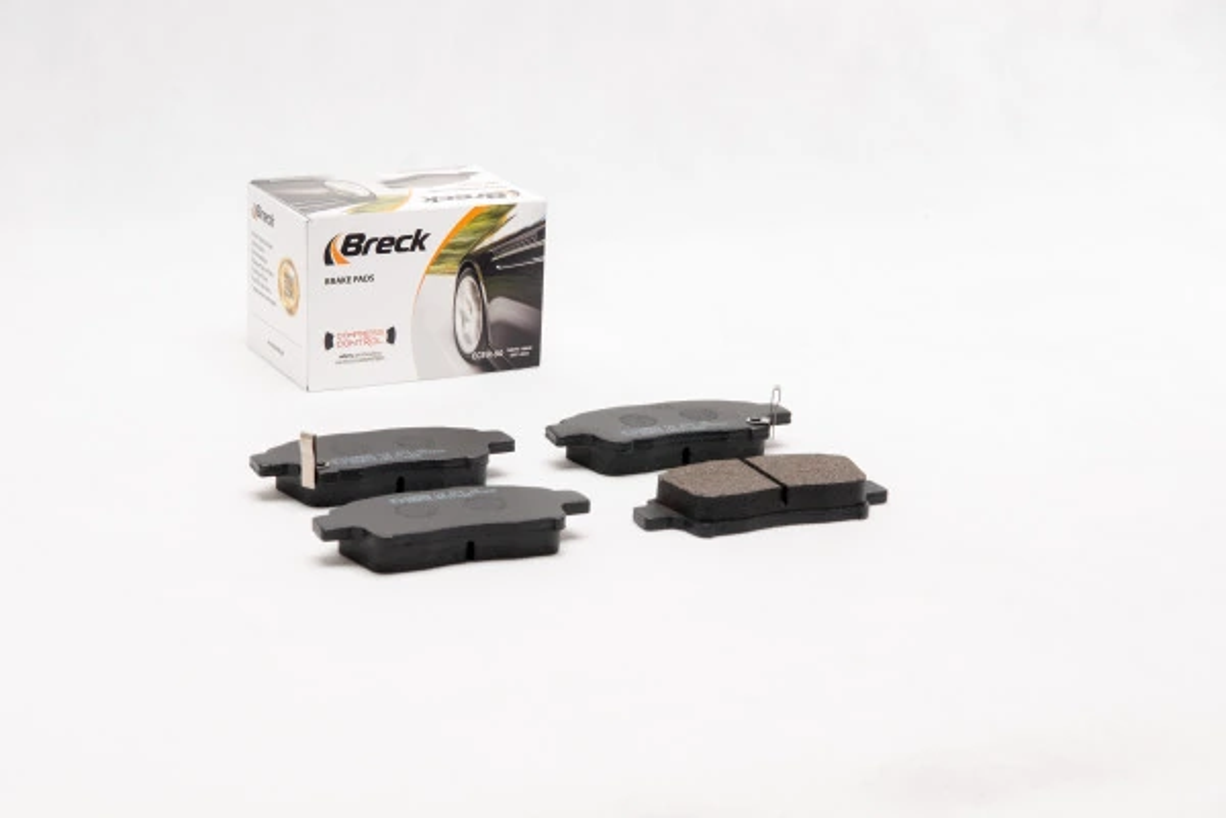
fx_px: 3065
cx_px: 613
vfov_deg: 15.2
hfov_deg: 22.6
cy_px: 409
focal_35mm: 90
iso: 100
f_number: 11
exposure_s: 1/200
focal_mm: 60
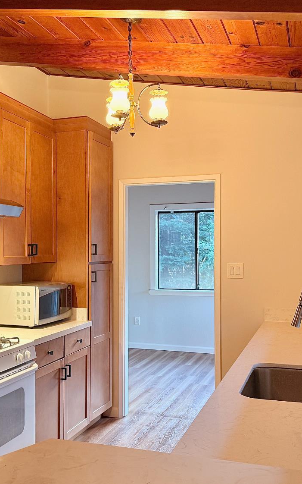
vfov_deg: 56.7
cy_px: 242
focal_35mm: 34
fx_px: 448
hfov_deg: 37.3
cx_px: 147
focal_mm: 6.76
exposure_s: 1/60
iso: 160
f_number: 1.78
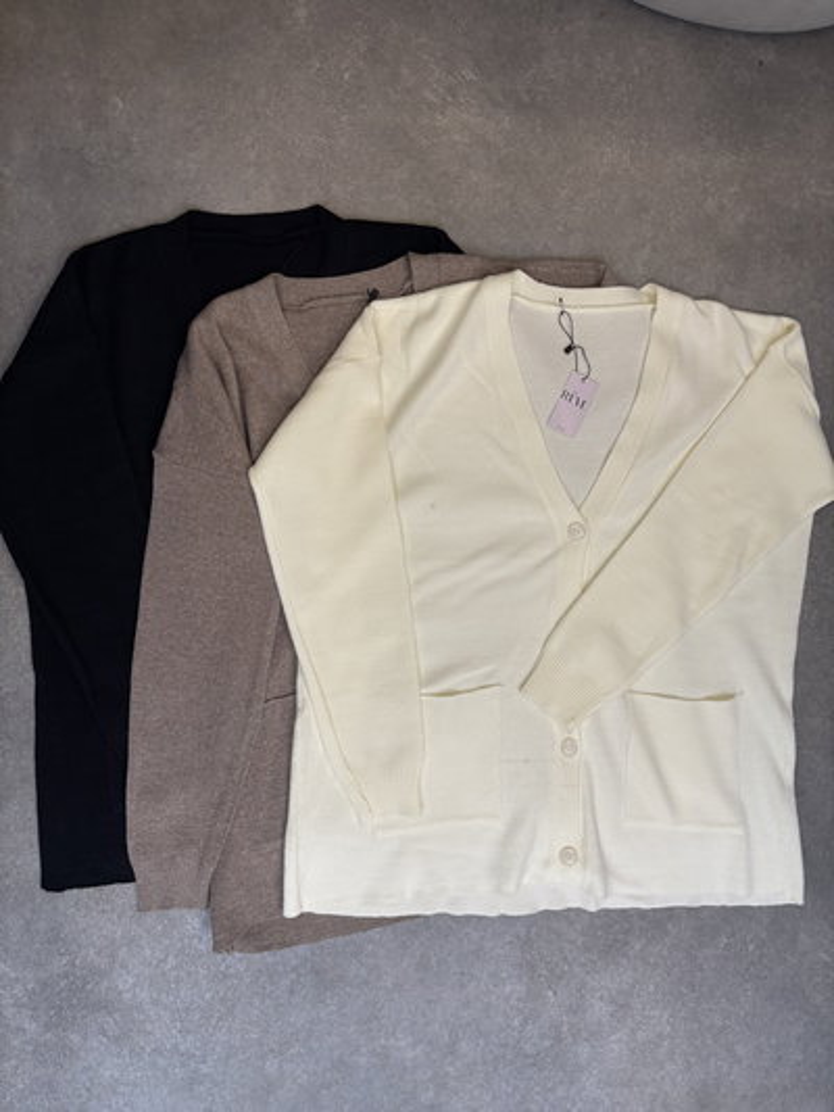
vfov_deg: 67.3
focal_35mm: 26
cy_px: 556
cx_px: 417
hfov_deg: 53.1
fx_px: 835
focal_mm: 5.96
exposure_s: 1/100
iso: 125
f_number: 1.6
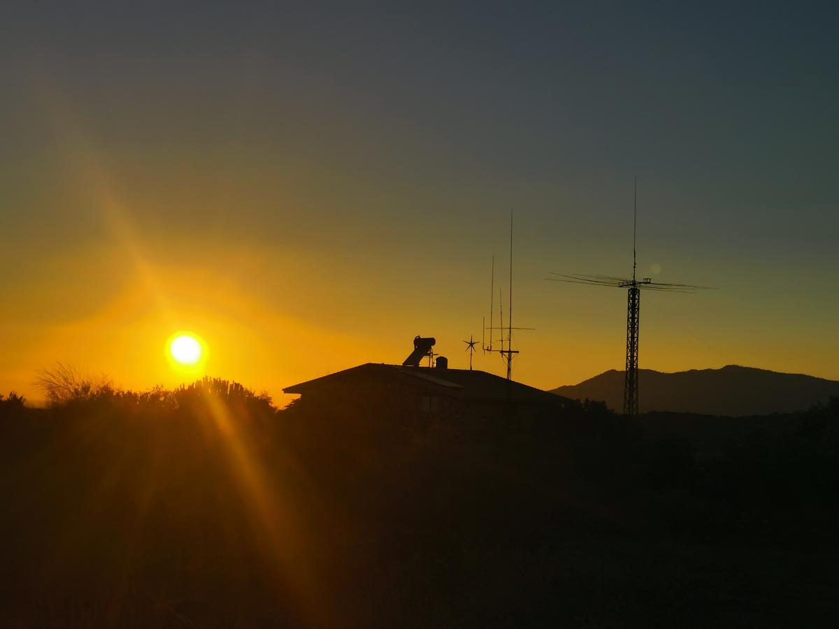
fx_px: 1188
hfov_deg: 38.9
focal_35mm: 49
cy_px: 314
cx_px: 420
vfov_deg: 29.7
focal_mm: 5.58
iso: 50
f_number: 1.8
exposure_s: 1/11905
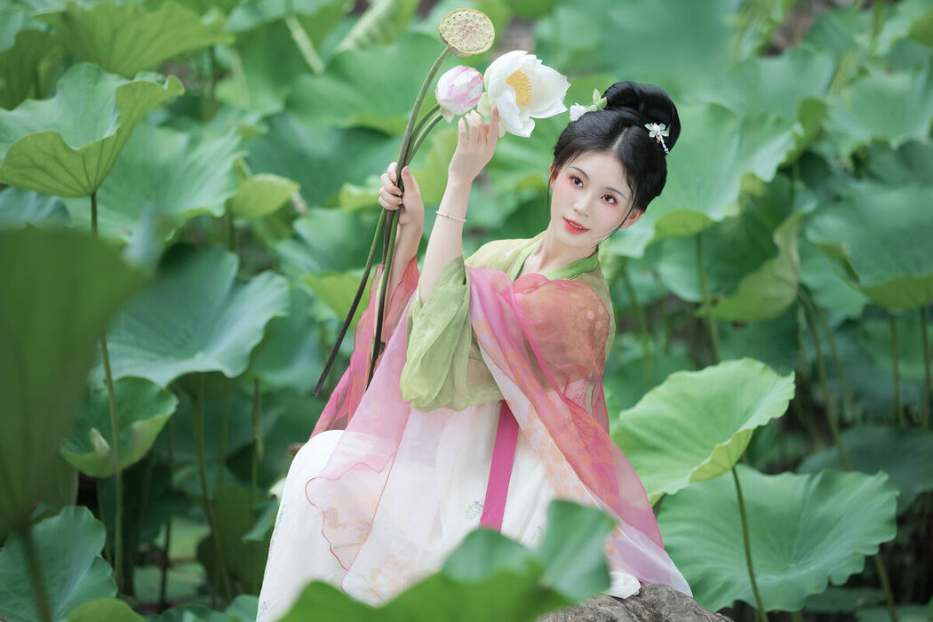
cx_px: 466
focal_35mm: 155
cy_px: 311
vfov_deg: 8.9
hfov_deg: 13.2
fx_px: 4017
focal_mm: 155
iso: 320
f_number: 2.8
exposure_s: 1/640
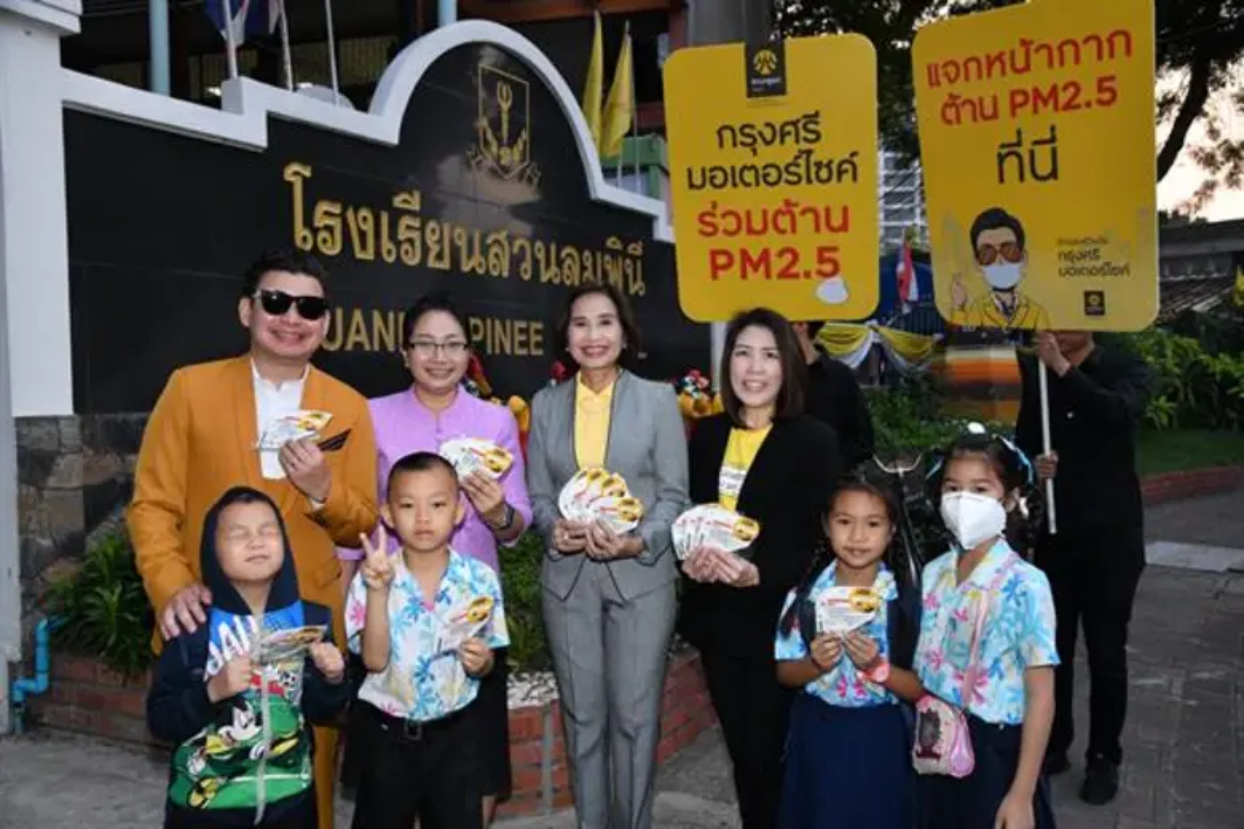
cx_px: 622
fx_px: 1037
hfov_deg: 61.9
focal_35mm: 30
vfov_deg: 43.6
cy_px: 414
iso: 1600
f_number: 5
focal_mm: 30
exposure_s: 1/160
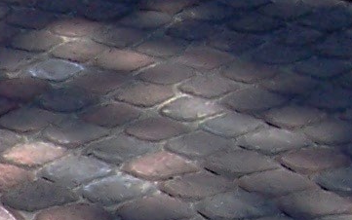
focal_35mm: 230
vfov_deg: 5.7
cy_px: 311
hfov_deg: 8.6
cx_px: -383
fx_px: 2207
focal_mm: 5.6
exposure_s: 1/500
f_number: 5.6
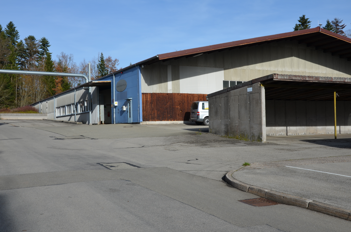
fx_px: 409
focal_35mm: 42
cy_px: 116
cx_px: 176
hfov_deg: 46.5
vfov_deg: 31.8
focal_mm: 28
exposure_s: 1/320
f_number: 9
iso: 100
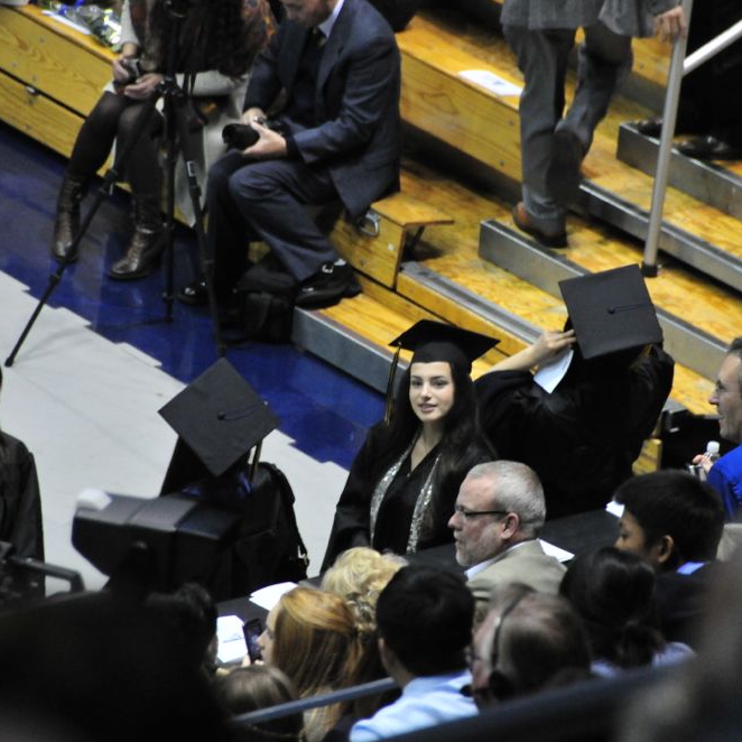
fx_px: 9555
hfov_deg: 4.4
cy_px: 380
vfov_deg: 4.4
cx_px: 460
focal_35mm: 394
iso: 2200
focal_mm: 200
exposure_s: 1/100
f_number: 5.6
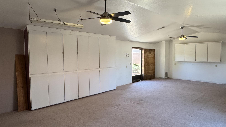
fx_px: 138
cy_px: 63
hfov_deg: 78.6
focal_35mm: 23
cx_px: 118
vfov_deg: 49.5
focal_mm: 2.22
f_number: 2.2
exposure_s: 1/120
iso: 320
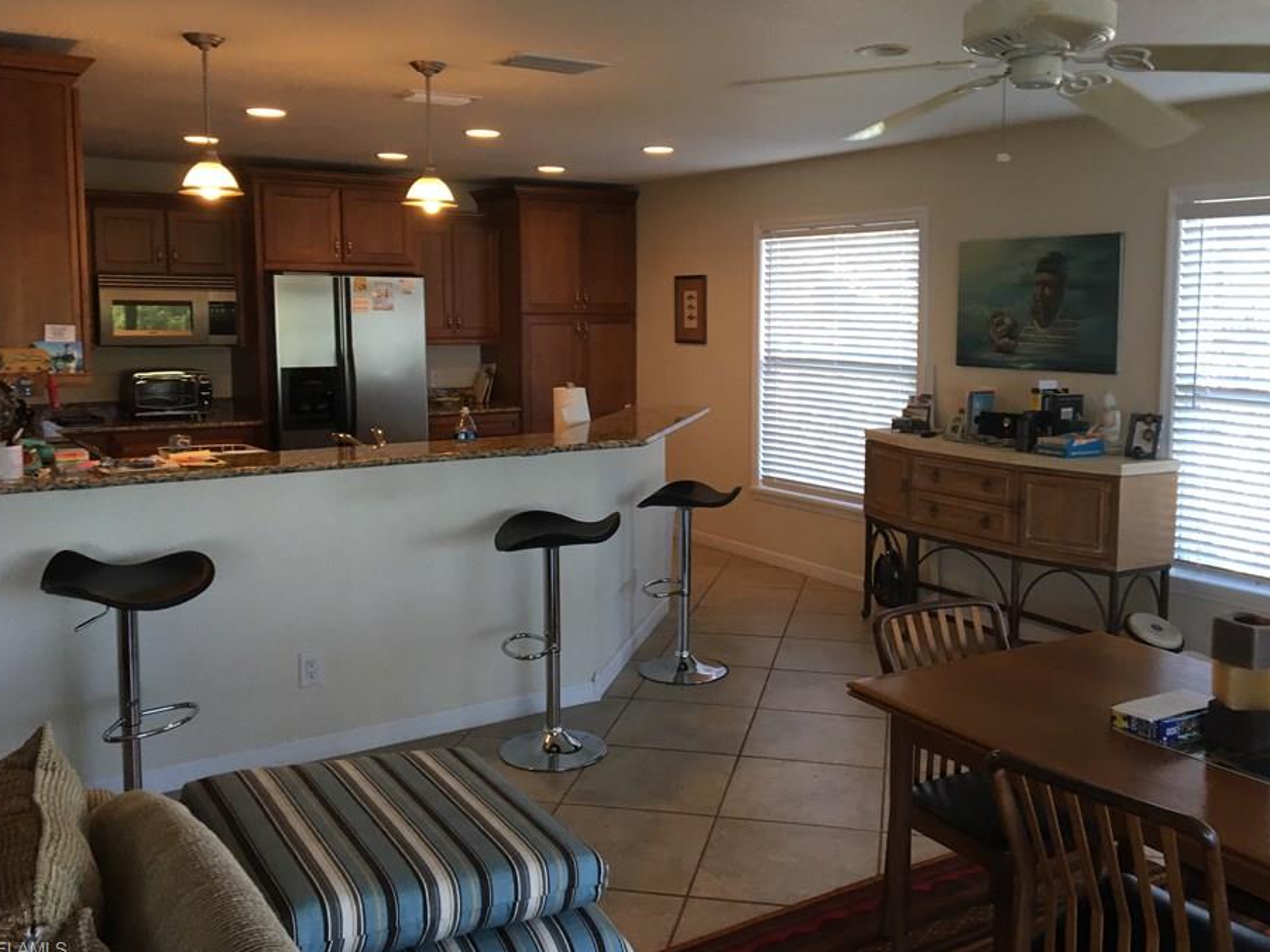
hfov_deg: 55.3
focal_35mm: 33
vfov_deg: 42.9
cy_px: 422
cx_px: 686
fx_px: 1211
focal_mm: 4.15
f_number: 2.2
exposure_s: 1/30
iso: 40
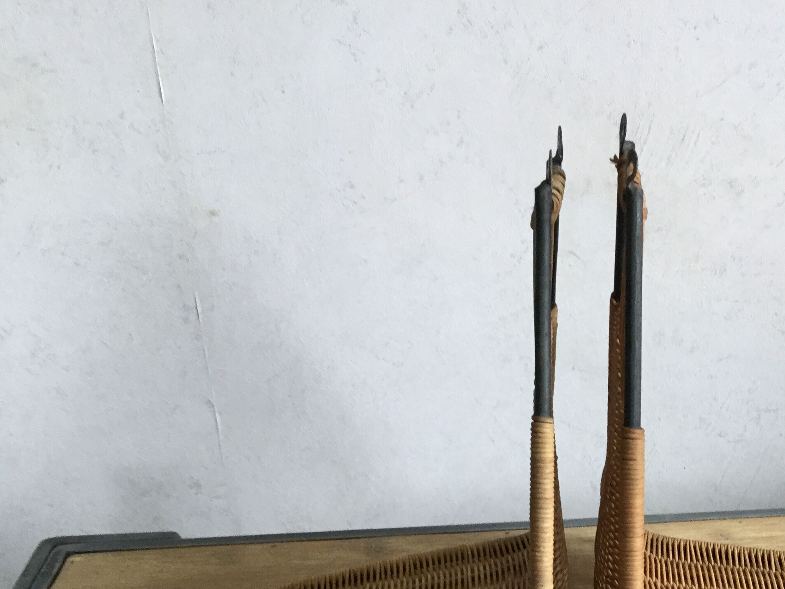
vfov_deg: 26.8
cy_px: 498
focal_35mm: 53
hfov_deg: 35.3
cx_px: 599
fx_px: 1202
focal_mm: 3.3
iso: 50
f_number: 2.4
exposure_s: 1/33
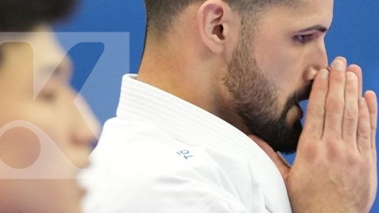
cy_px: 106
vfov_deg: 1.2
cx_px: 328
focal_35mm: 1041
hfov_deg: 2.1
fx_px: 10463
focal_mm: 173
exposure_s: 1/500
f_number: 2.8
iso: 2000
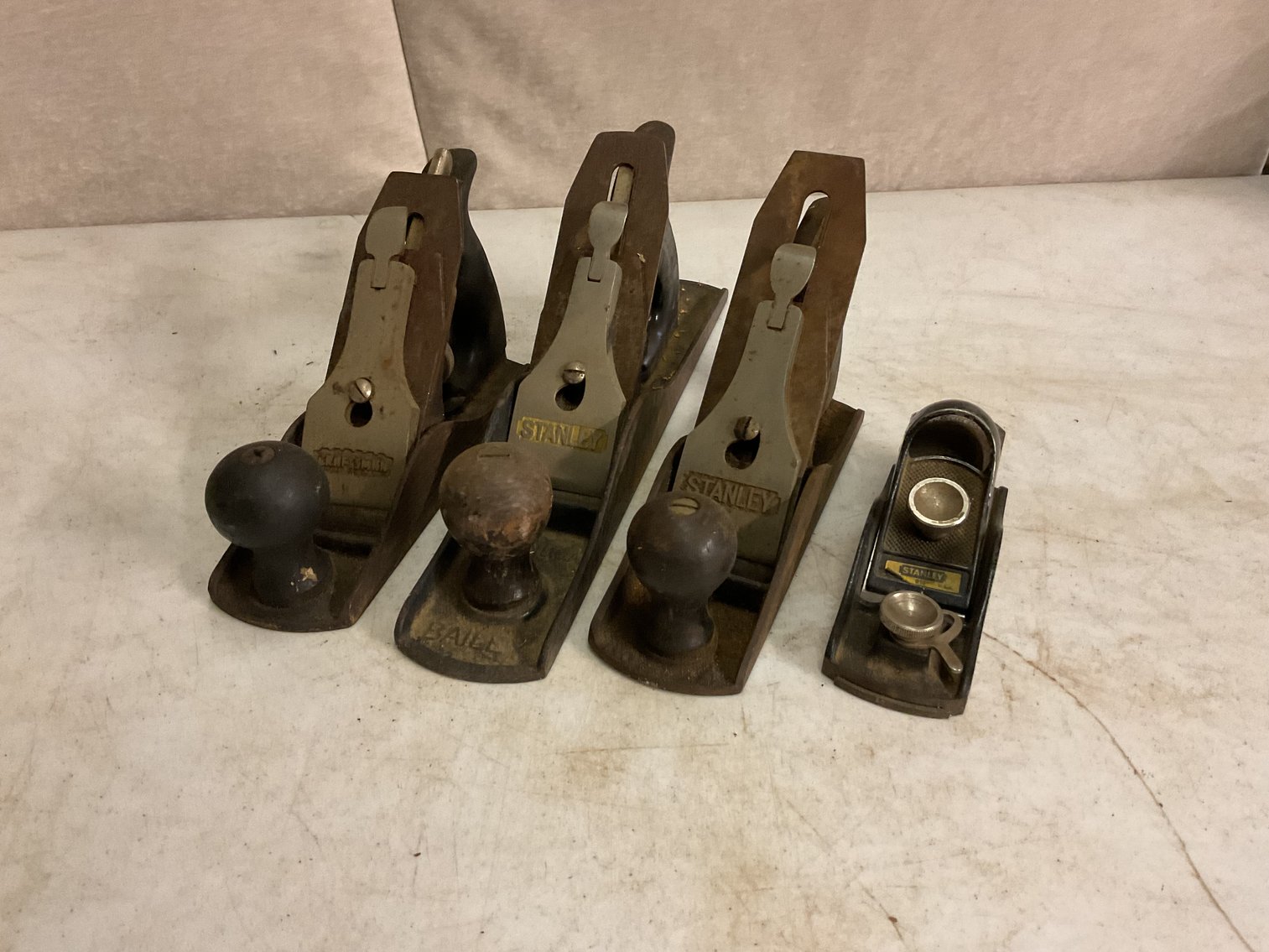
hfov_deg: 61.7
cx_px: 634
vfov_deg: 48.2
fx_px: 1063
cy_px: 476
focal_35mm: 29
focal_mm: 3
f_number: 1.8
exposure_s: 1/60
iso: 250
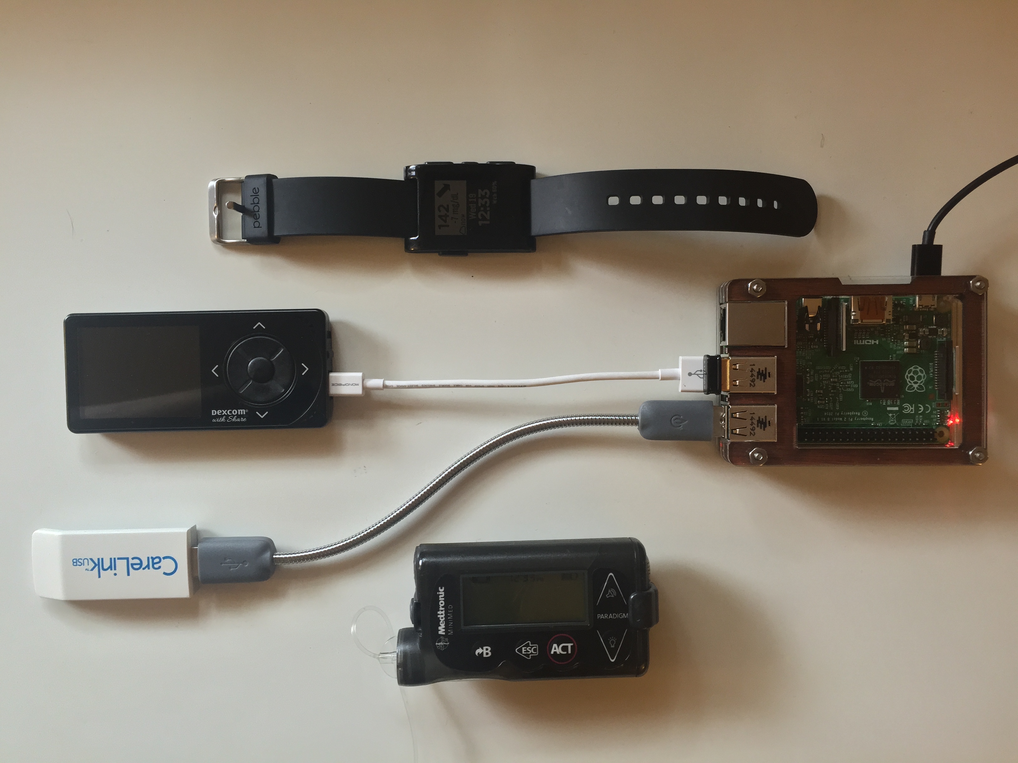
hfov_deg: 61.7
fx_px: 853
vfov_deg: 48.2
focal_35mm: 29
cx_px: 509
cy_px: 382
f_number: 2.2
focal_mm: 4.15
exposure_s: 1/30
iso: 80
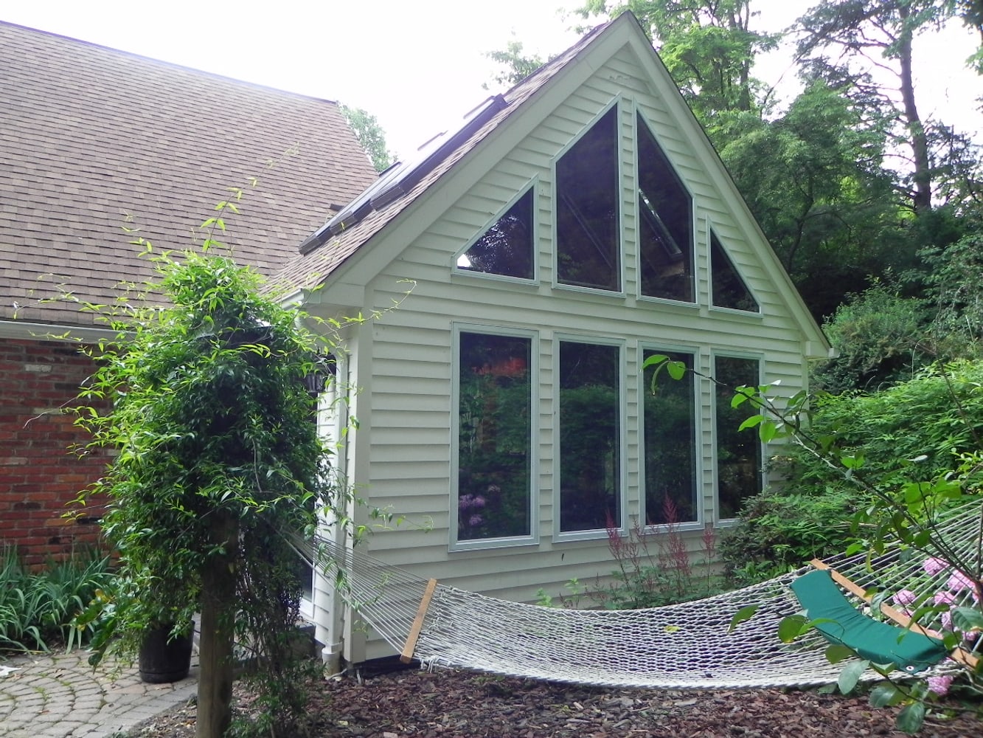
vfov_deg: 53.1
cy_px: 369
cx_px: 492
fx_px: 738
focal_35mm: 26
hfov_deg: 67.3
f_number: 3.2
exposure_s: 1/71.1
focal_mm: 4.6
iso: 160
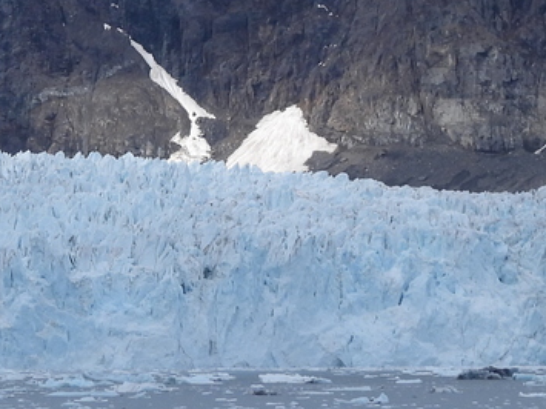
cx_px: 45
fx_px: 5976
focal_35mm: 379
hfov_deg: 5.2
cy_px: -201
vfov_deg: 3.9
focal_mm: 18.7
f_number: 4
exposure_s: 1/1600
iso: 100
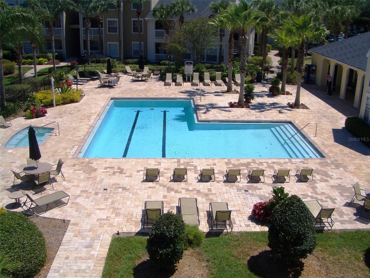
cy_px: 139
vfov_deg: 40.7
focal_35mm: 35
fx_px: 374
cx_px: 185
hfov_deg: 52.6
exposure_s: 1/800
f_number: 4.3
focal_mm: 5.8
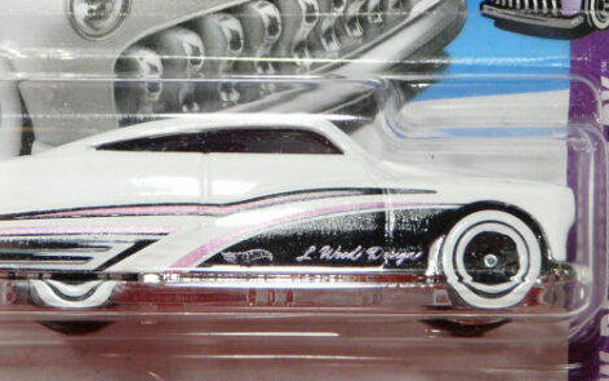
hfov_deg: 10.6
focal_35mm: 198
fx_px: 3286
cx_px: 223
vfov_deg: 6.6
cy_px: 101
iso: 160
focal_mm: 15.1
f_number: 3.6
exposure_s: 1/50
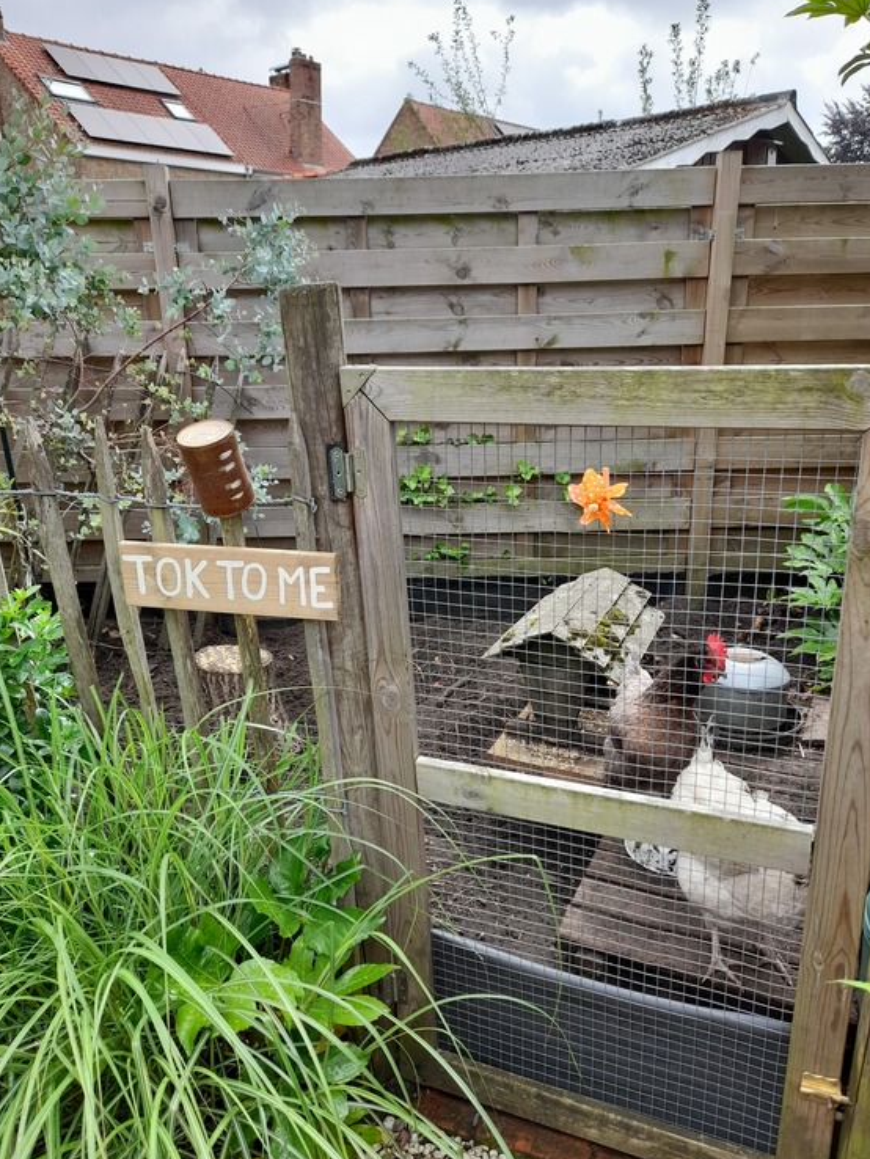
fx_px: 871
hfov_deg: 53.1
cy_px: 586
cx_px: 443
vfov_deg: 67.3
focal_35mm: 26
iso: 20
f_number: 2
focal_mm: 4.6
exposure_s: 1/242
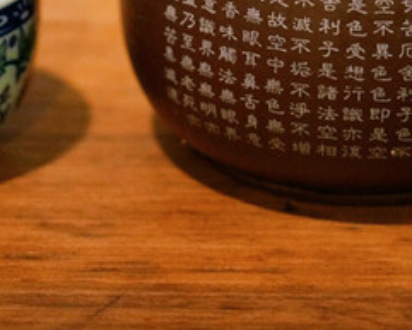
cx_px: 138
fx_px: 3477
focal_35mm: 285
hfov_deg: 6.8
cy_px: -123
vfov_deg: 5.4
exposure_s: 1/100
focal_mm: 86
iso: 3200
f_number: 4
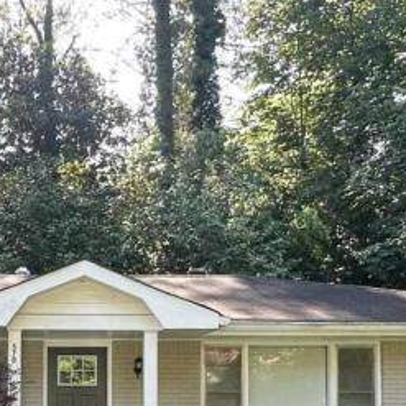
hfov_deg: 27.4
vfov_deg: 27.2
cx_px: 28
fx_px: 796
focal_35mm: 60
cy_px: 394
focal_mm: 2.22
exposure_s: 1/170
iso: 40
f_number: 2.2
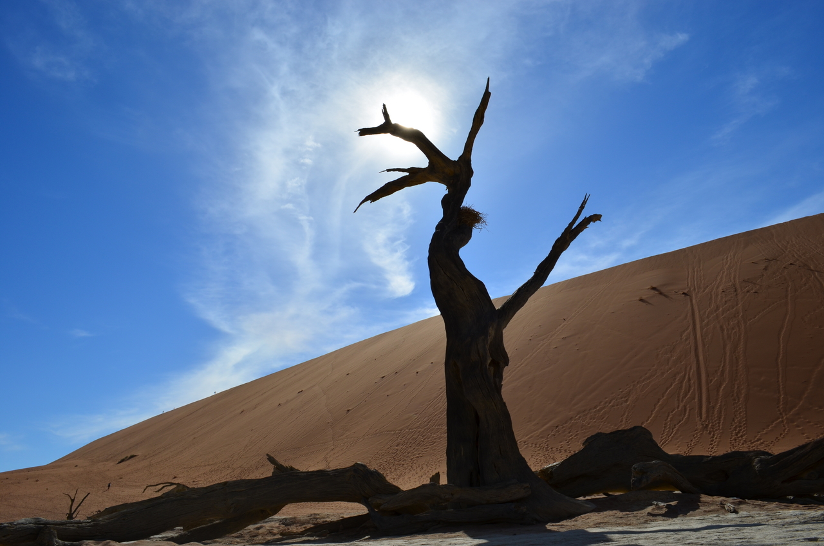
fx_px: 617
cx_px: 412
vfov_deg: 47.7
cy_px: 273
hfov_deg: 67.5
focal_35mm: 27
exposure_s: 1/500
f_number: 14
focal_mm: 18
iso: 100
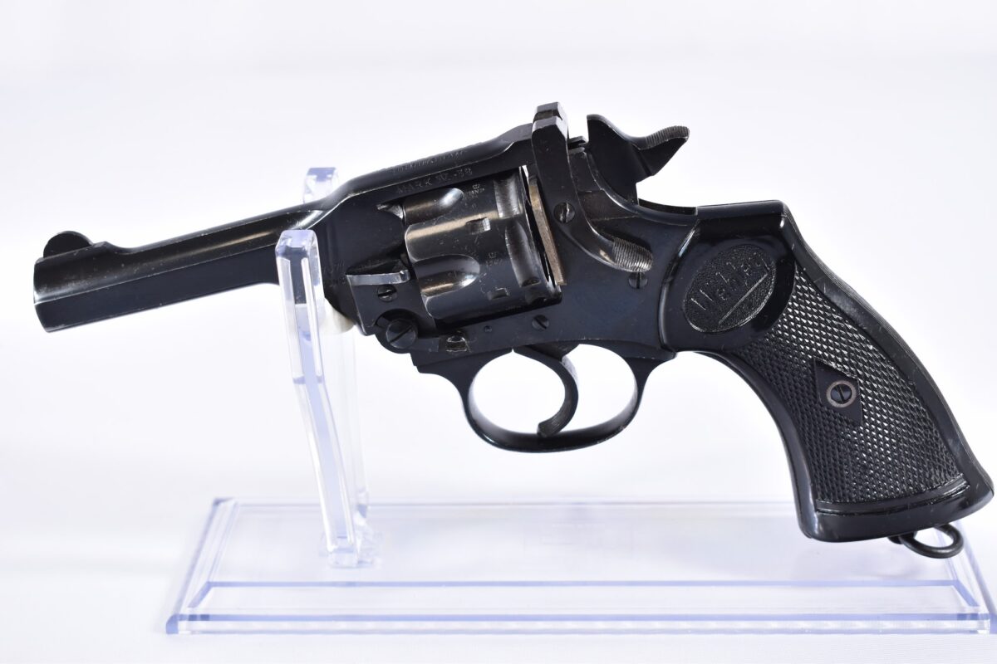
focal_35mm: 57
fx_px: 1578
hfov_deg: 35.1
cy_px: 332
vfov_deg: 23.8
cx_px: 498
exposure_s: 1/40
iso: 640
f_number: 5
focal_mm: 38
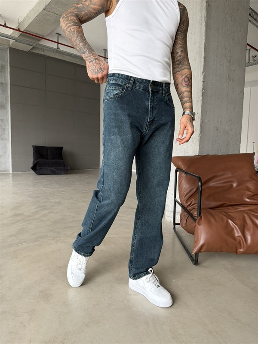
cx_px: 129
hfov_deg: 56.8
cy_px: 172
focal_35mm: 24
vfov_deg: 71.6
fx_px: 239
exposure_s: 1/80
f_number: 1.78
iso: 200
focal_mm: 6.76
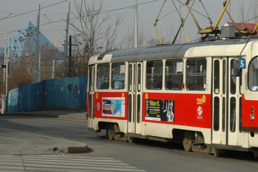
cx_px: 234
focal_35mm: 131
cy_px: 41
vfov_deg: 10.4
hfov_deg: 15.5
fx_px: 938
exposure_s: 1/400
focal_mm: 48
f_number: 10
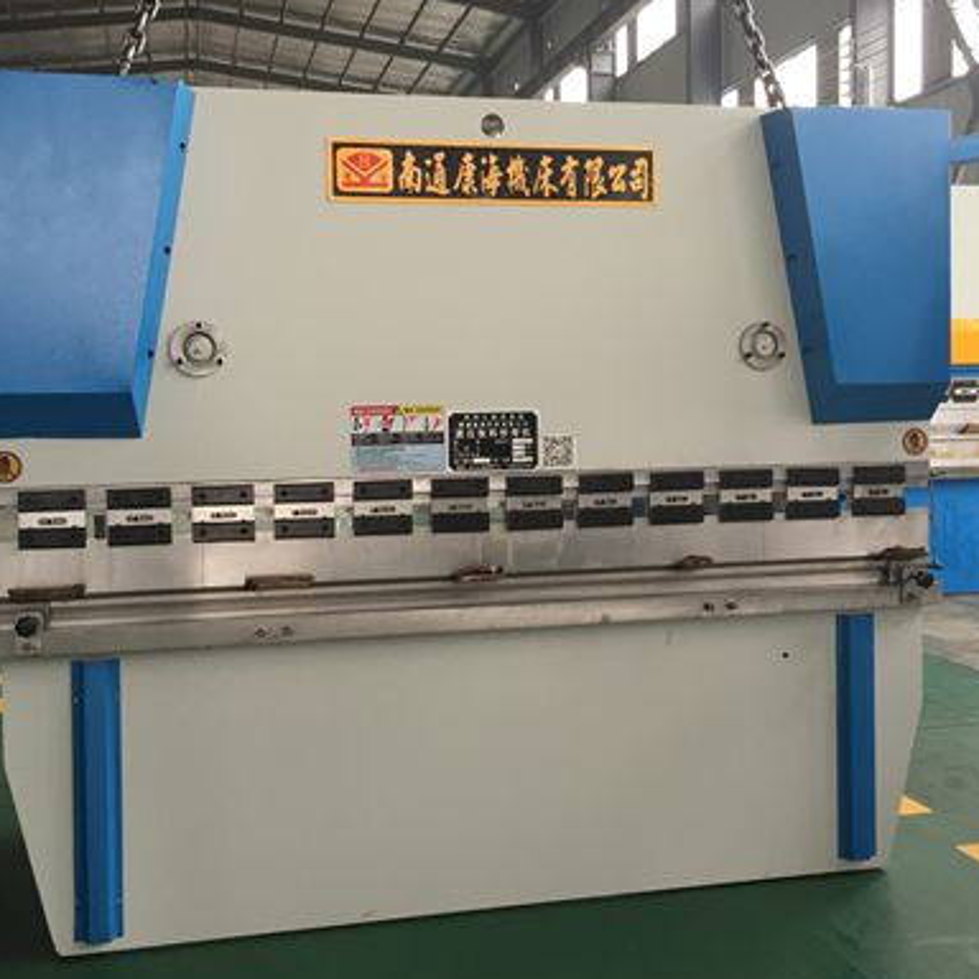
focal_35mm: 40
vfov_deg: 41.8
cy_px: 444
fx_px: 1280
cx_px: 510
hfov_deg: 41.9
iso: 32
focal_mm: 4.15
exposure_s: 1/30
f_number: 2.2
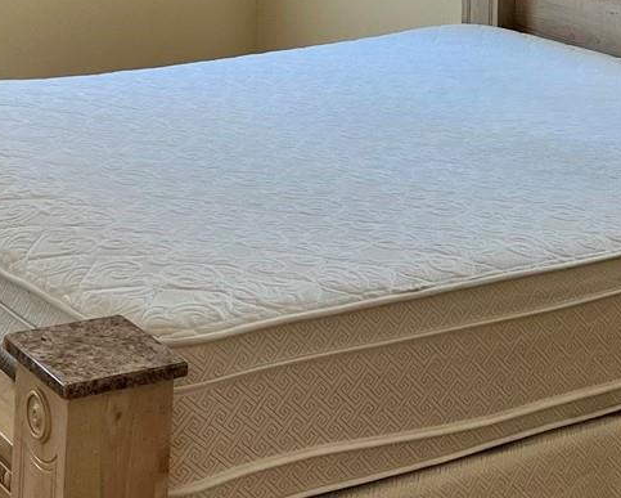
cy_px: -89
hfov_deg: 22.6
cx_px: 194
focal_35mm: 84
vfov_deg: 17.5
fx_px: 1545
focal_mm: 5.7
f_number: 1.5
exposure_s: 1/120
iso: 125
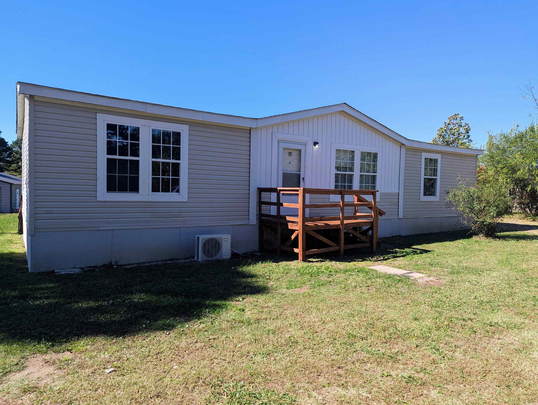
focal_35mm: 24
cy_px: 202
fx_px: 374
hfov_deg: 71.5
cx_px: 269
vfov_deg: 56.9
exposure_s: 1/1099
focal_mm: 6.81
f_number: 1.85
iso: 42
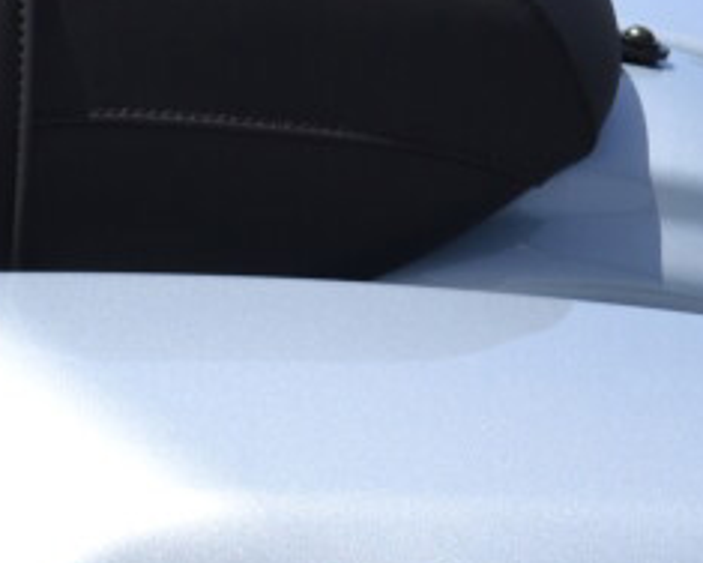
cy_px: 847
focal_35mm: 345
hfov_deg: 5.6
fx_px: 7178
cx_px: 266
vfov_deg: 4.5
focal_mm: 48
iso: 100
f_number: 8
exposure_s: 1/250
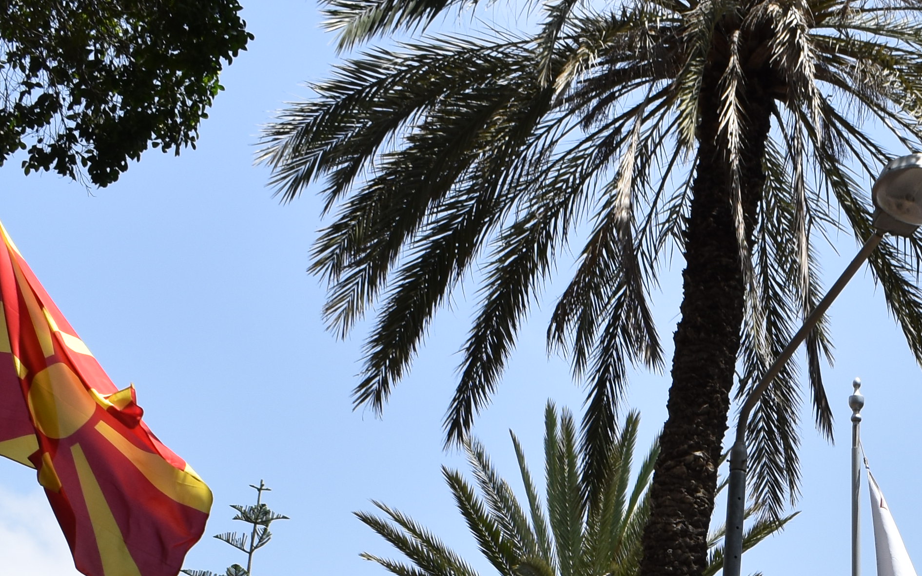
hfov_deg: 20.9
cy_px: 942
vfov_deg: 12.6
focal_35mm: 97
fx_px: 2437
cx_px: 839
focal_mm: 20
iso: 200
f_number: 9
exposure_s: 1/320
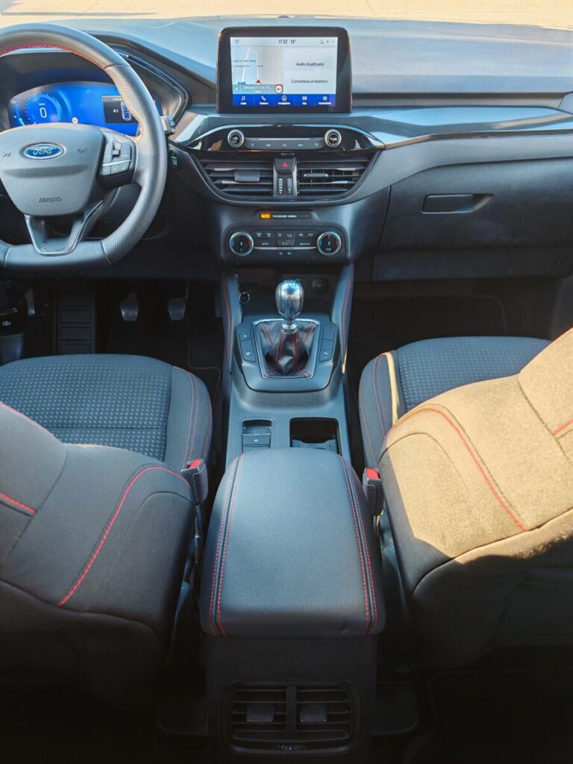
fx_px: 596
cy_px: 382
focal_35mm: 27
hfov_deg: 51.4
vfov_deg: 65.3
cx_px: 286
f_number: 2
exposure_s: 1/130
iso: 200
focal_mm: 6.83
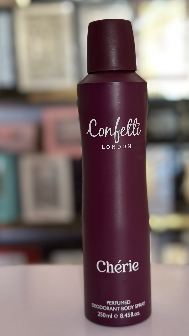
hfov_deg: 22.6
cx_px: 112
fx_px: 472
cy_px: 166
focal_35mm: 53
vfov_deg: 39.2
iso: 125
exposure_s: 1/60
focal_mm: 6.86
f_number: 1.78
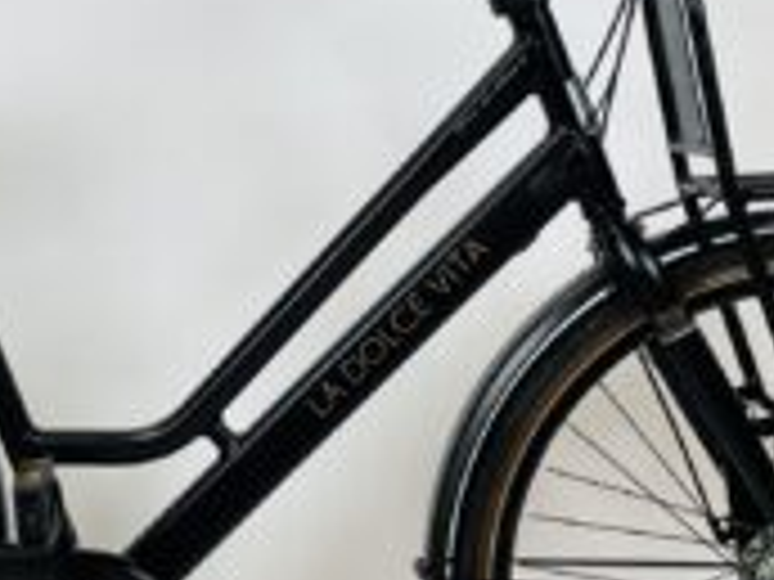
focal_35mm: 68
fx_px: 1520
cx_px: 207
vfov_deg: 21.6
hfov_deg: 28.2
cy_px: 261
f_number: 1.8
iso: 100
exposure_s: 1/100
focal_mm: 4.25
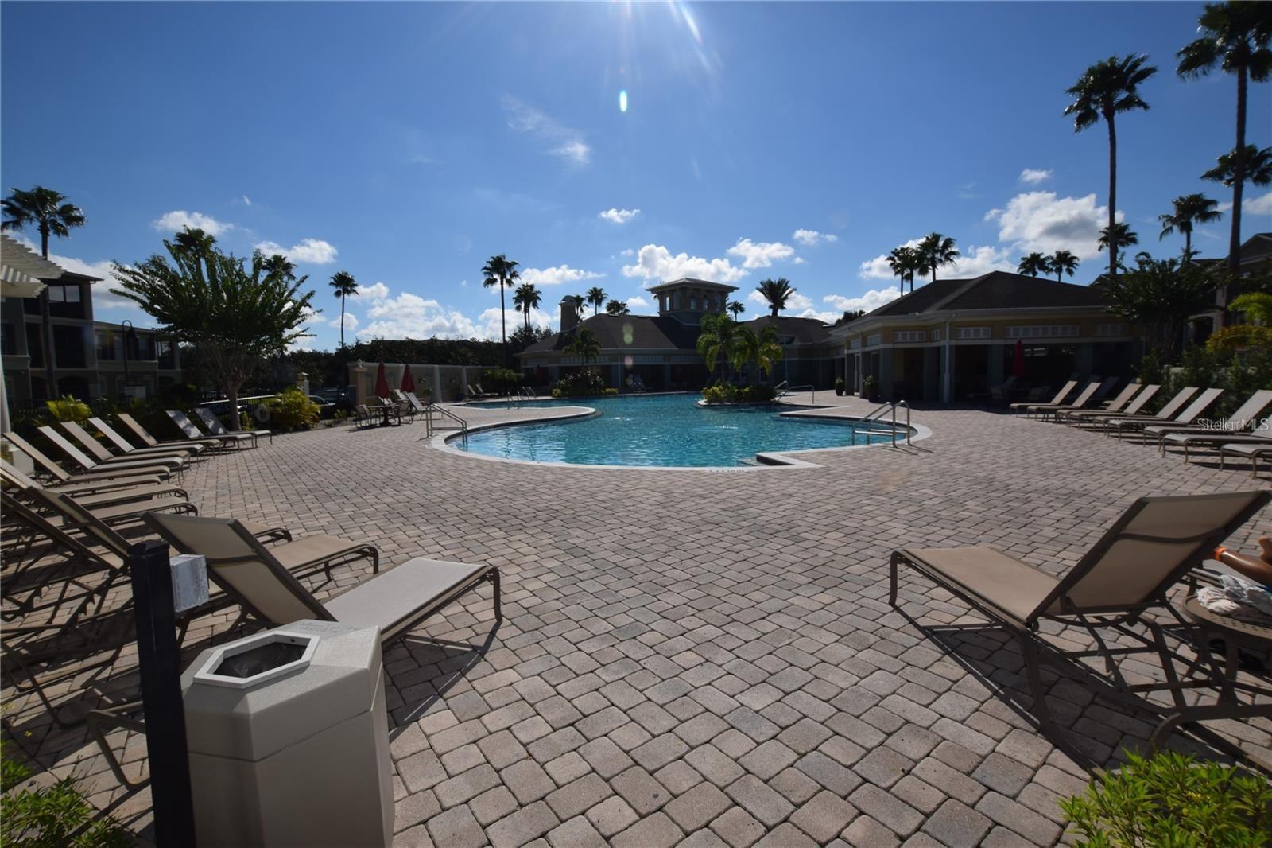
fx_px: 530
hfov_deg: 100.4
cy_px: 424
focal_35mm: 15
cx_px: 636
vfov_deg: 77.3
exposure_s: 1/200
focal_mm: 10
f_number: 14
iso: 100
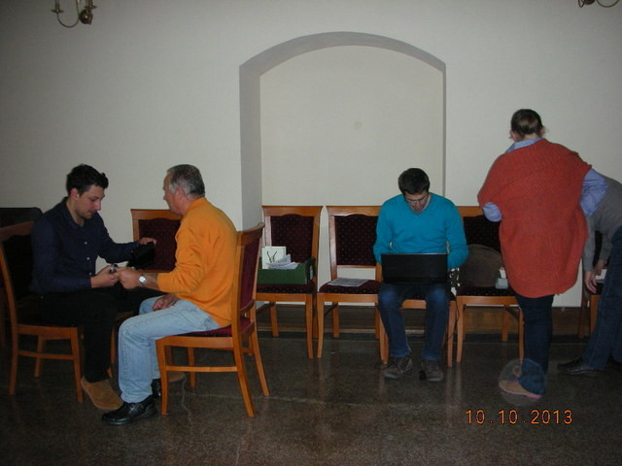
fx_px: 629
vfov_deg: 40.7
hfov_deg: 52.6
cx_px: 311
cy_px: 233
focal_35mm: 35
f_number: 3
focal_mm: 5.8
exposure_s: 1/60.1
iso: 198
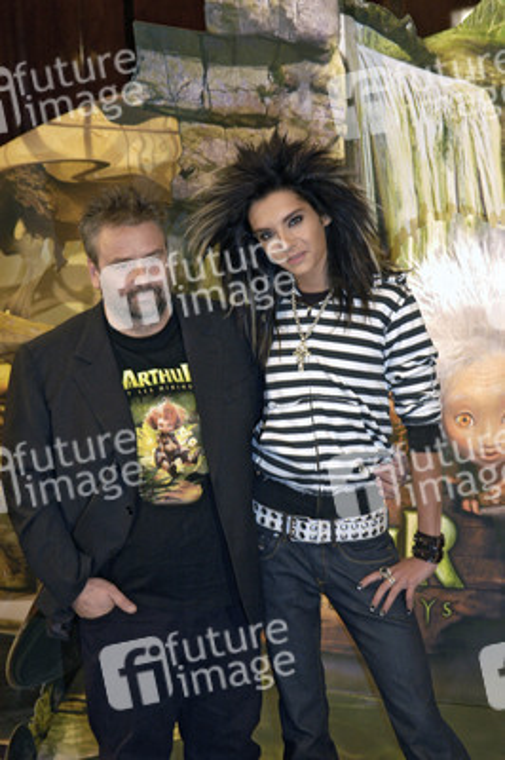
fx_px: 2087
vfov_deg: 20.6
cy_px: 380
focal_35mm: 99
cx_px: 252
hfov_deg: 13.8
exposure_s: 1/40
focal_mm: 66
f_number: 4.5
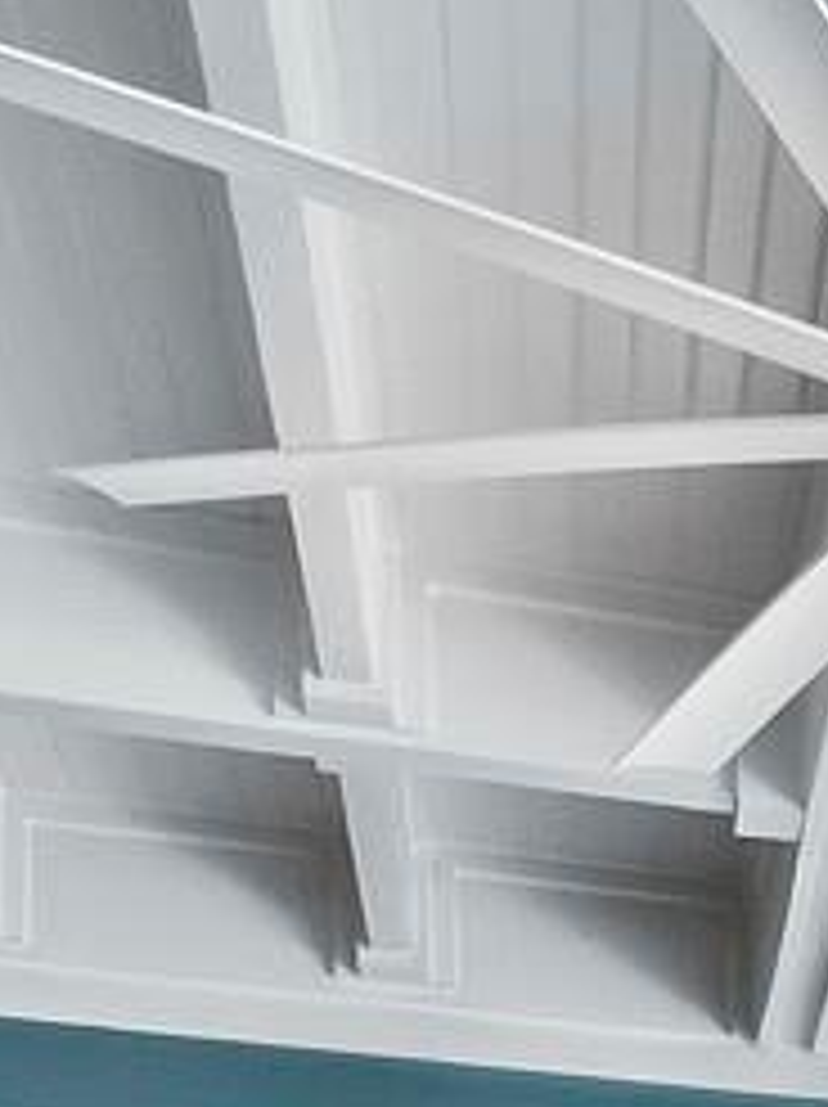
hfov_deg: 13.6
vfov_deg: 17.9
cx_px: 1712
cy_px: 1901
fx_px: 2907
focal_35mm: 91
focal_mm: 7
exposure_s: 1/8
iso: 400
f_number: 11
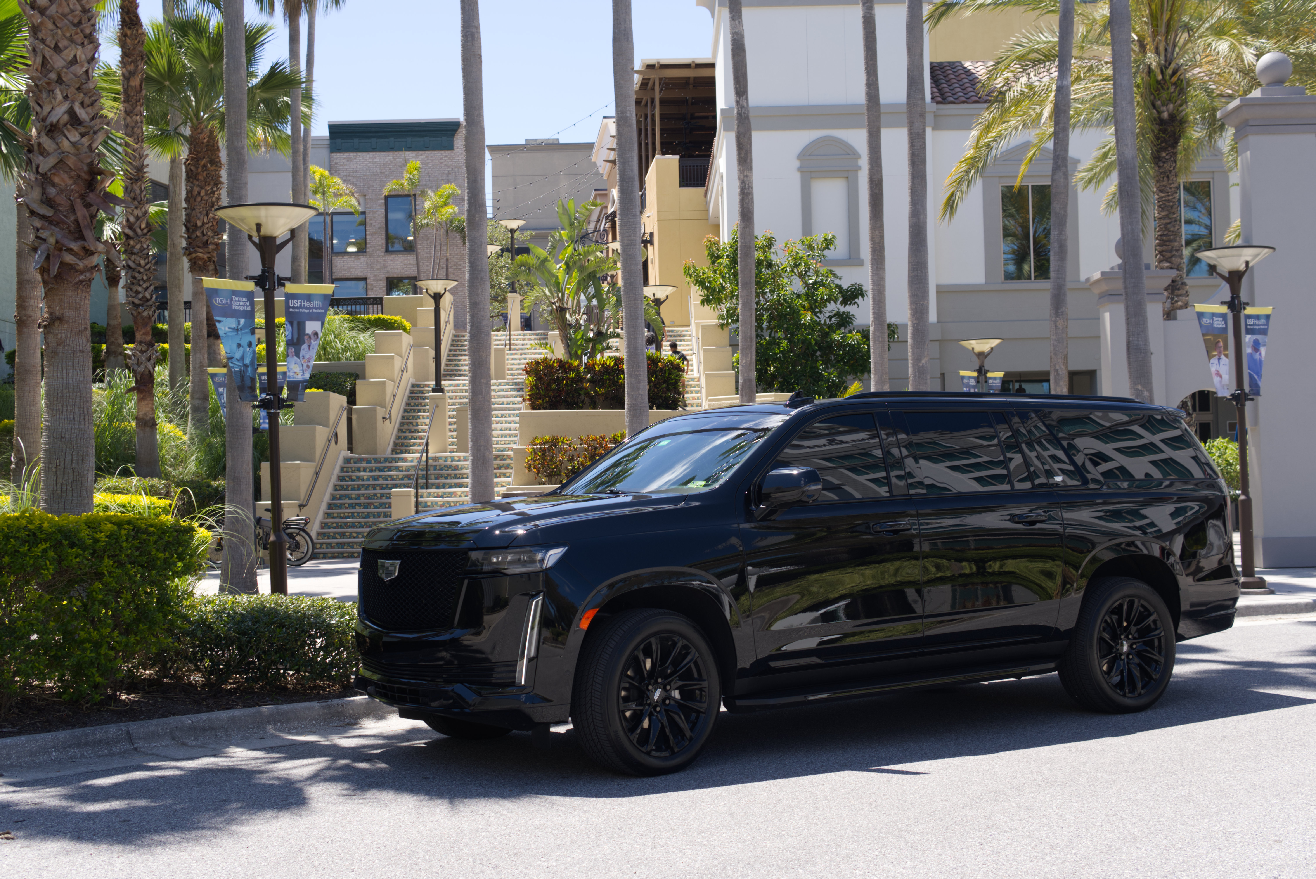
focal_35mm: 45
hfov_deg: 43.6
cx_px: 658
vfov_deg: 29.9
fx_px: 1646
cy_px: 440
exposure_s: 1/250
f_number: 5
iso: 100
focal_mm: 30
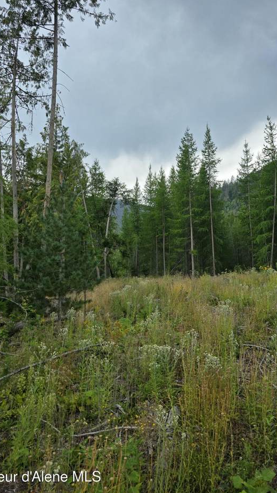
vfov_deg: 71.9
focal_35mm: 26
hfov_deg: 44.1
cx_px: 169
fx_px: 340
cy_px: 244
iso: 80
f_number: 1.7
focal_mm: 6.3
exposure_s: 1/2859
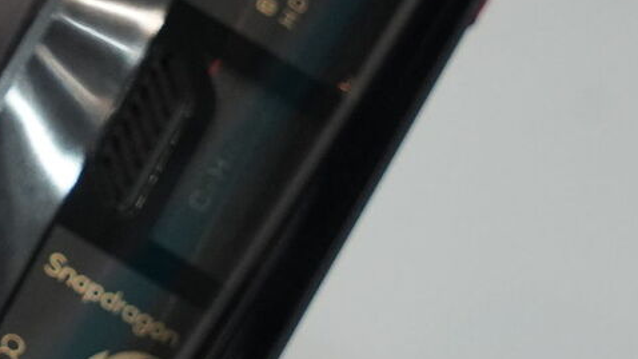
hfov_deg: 8.6
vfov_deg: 4.9
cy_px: 77
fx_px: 4196
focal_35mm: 248
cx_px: -55
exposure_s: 1/160
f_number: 6.3
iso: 3200
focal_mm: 59
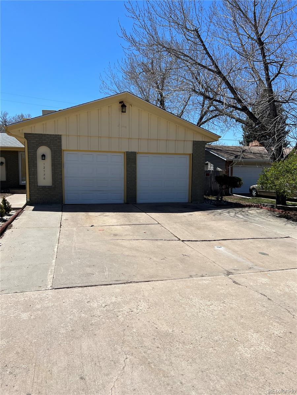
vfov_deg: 67.3
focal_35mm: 26
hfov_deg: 53.1
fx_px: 297
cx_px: 148
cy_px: 198
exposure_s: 1/5587
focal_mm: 5.7
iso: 50
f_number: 1.5
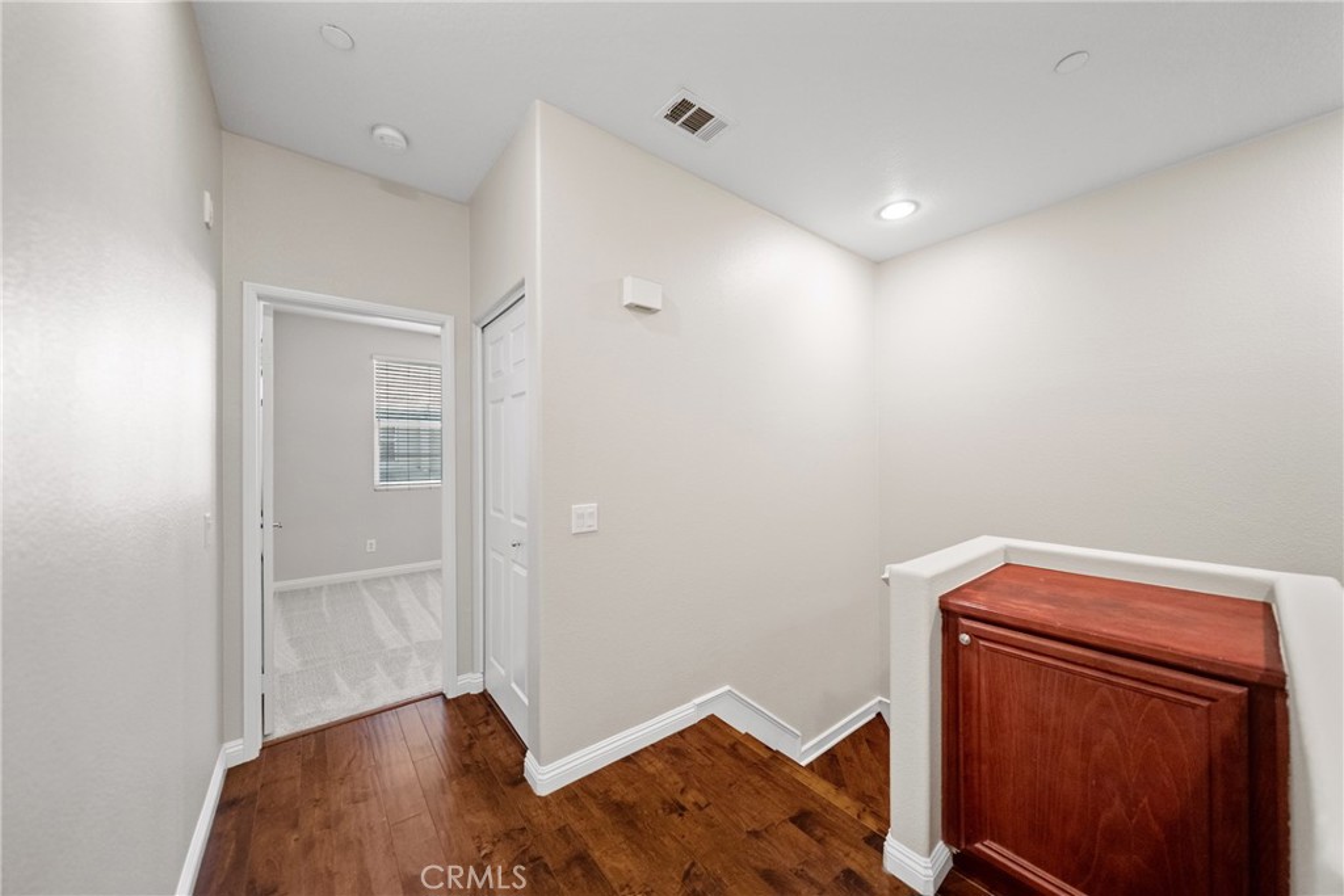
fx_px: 448
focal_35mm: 12
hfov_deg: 112.6
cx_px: 672
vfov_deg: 90.0
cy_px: 448
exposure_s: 1/50
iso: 2000
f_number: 2.8
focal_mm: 12
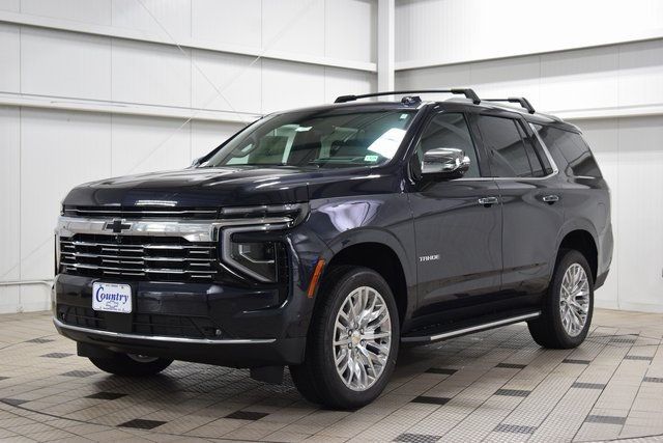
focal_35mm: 57
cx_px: 332
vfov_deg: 23.8
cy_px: 222
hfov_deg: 35.0
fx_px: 1050
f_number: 5.6
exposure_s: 1/60
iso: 1600
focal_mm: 38
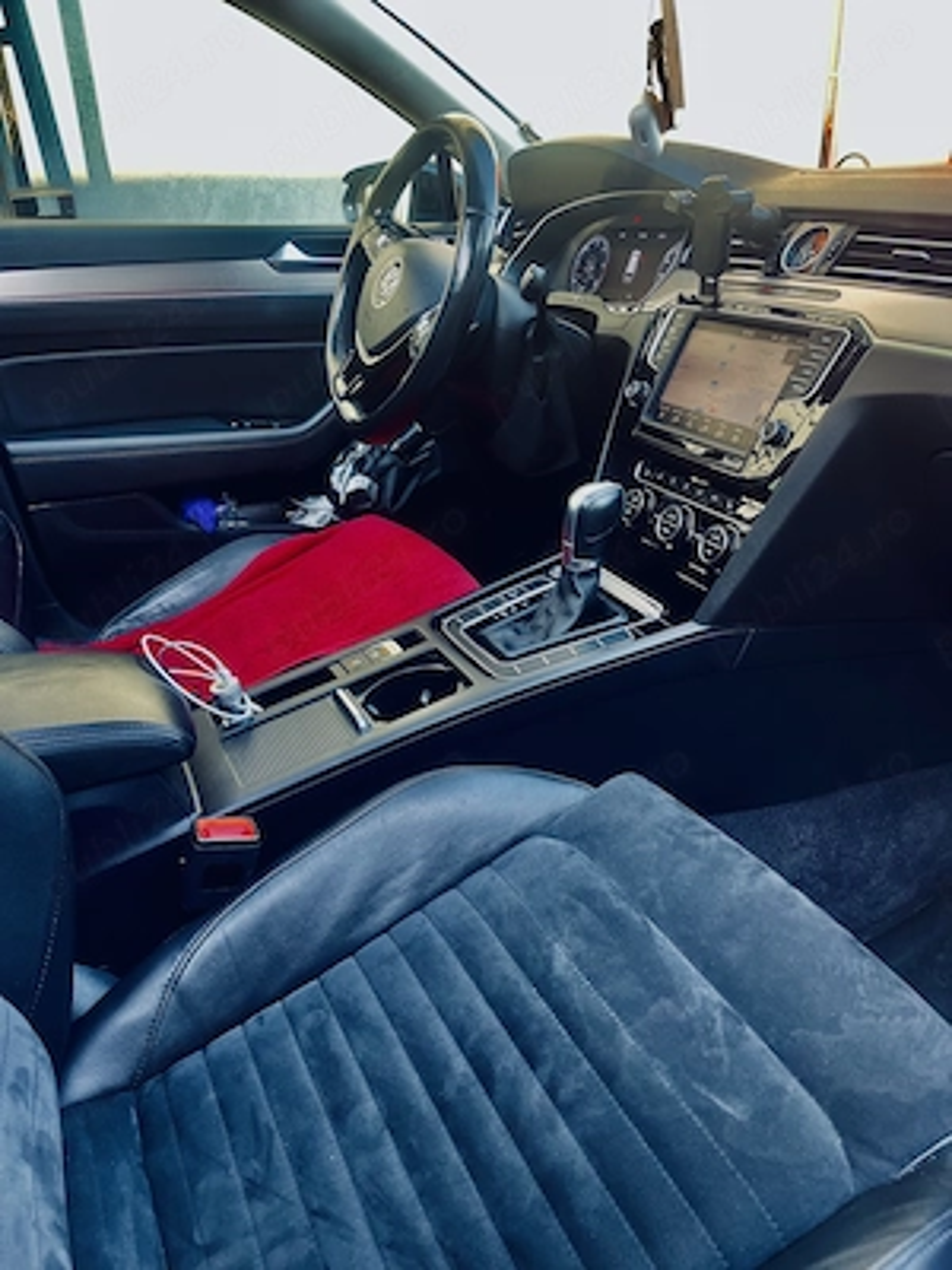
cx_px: 476
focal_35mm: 25
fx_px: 917
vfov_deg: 69.4
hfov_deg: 54.9
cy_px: 635
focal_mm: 5.1
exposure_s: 1/121
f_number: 1.6
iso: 125
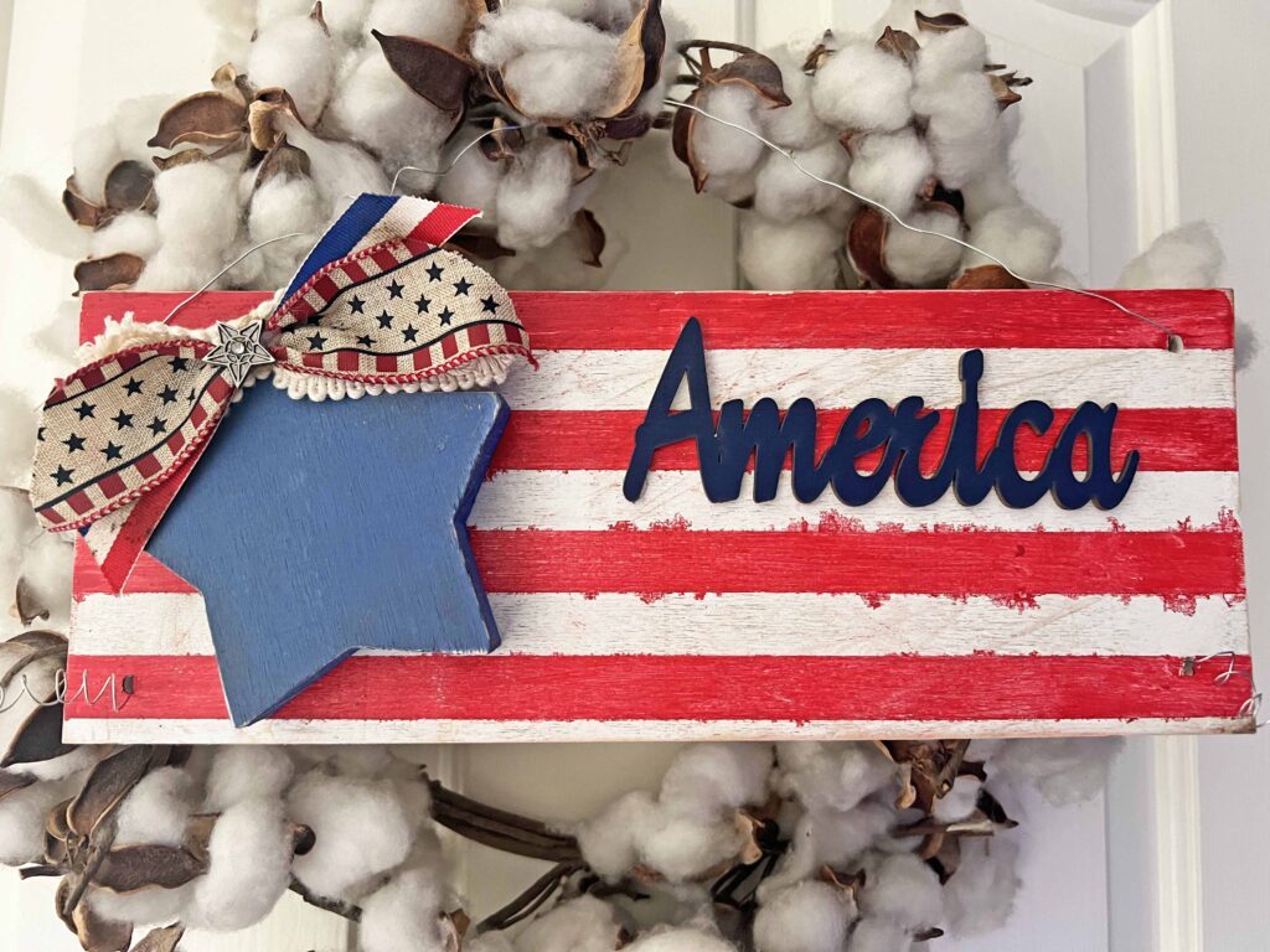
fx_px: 954
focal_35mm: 26
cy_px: 476
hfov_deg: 67.3
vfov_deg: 53.1
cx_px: 635
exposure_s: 1/60
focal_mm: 5.7
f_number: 1.5
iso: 400
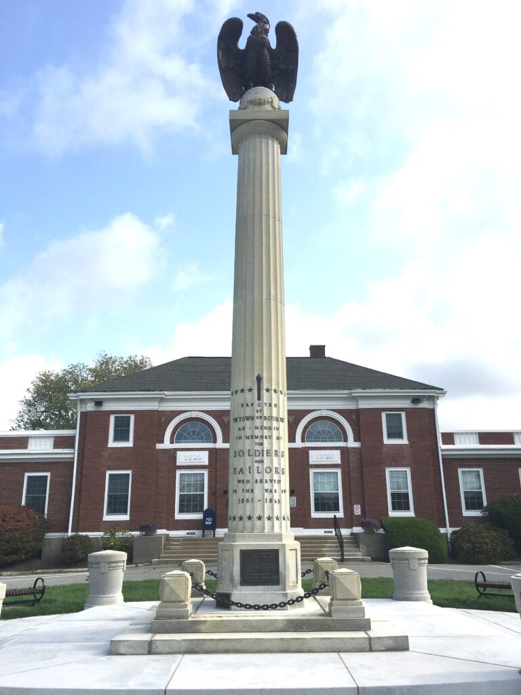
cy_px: 348
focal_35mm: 29
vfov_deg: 61.7
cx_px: 260
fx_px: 582
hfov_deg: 48.2
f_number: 2.2
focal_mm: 4.15
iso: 25
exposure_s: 1/1672
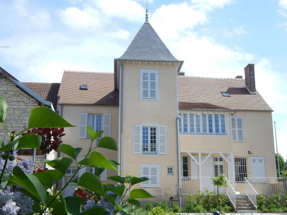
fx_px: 357
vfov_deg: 33.6
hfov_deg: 43.9
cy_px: 108
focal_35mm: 43
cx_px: 144
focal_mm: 7.7
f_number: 4
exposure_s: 1/640
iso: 125
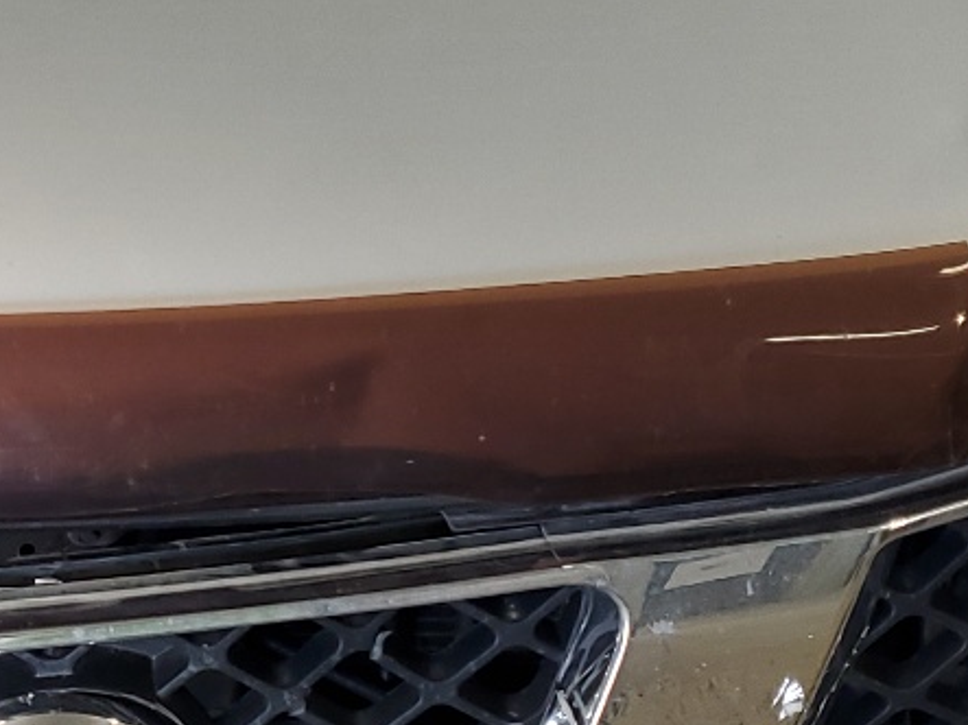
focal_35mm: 94
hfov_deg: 20.3
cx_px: 22
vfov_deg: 15.7
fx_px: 2628
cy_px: 362
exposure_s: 1/60.2
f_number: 1.5
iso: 61
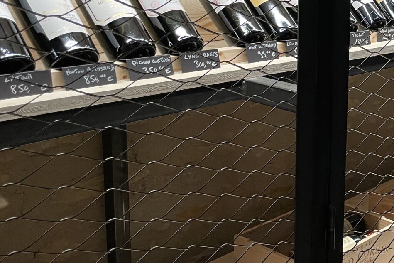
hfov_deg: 32.3
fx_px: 624
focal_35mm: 57
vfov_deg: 23.6
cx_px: 393
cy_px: 76
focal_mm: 4.2
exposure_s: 1/50
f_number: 1.6
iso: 160
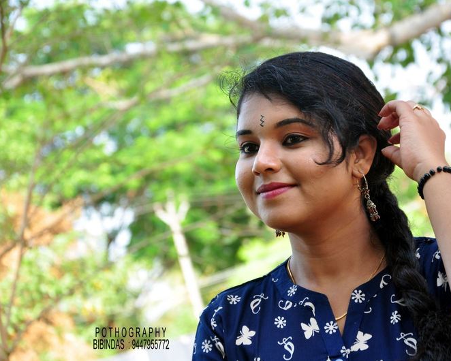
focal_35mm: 119
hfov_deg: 16.1
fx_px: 1589
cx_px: 272
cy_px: 180
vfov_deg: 13.0
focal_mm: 70
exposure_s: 1/80
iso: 200
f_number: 5.3
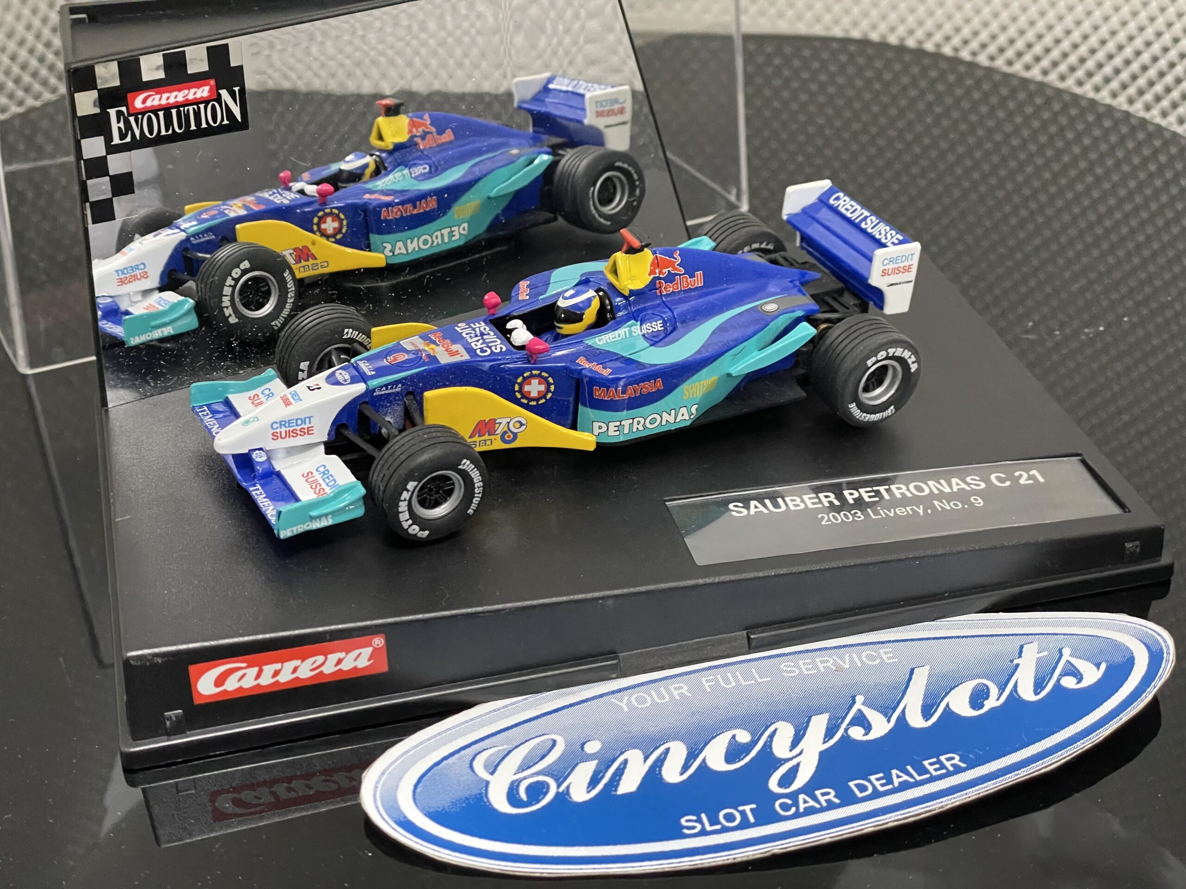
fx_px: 1782
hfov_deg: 36.8
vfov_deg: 28.0
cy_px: 444
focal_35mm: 52
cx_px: 593
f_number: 2
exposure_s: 1/40
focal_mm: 6
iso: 640
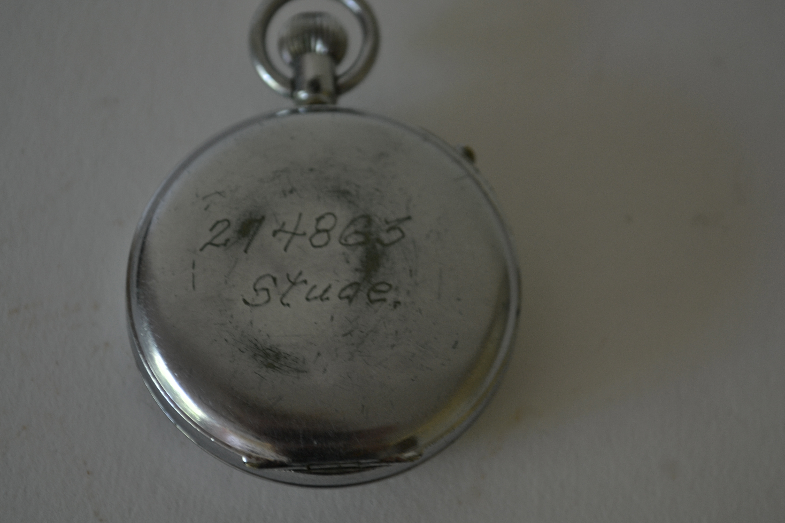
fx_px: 1635
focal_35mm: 75
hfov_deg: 27.0
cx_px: 392
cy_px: 262
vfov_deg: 18.2
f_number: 7.1
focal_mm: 50
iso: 140
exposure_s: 1/8
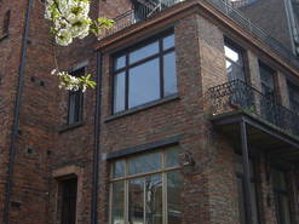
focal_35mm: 51
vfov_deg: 28.4
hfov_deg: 37.3
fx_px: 440
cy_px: 75
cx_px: 111
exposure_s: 1/500
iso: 50
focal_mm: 7.4
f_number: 2.8
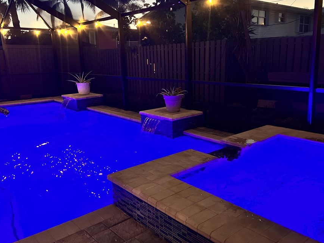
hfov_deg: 58.3
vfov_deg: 45.4
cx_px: 167
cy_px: 117
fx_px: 290
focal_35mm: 31
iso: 640
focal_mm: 5.7
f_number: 1.5
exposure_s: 1/30
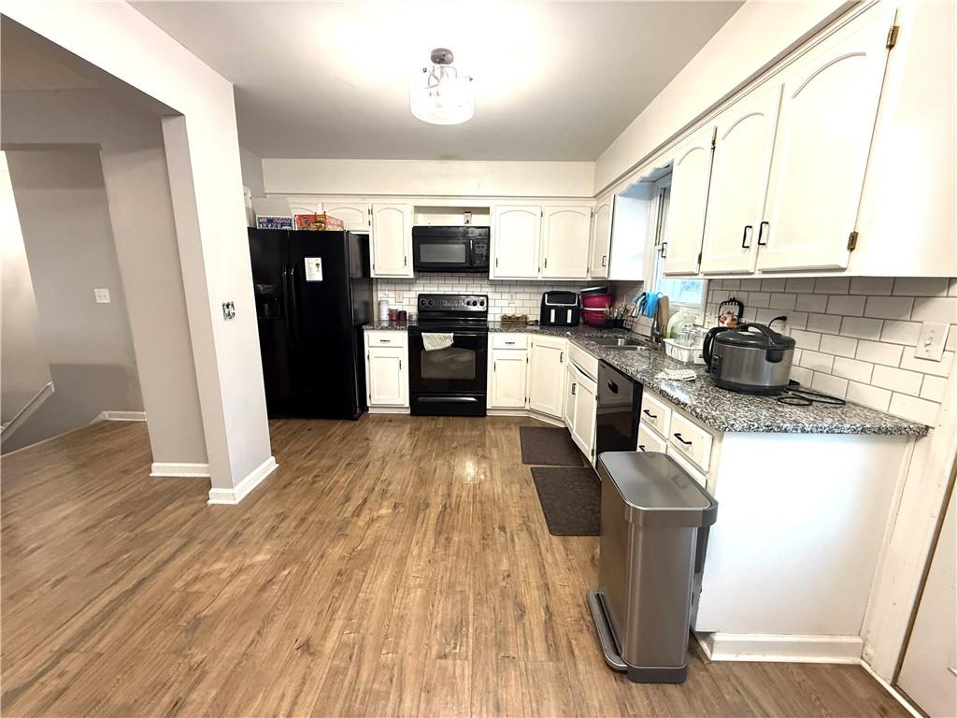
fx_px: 387
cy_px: 359
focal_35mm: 14
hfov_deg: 102.1
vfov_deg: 85.7
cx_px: 478
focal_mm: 2.22
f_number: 2.2
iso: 250
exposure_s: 1/60
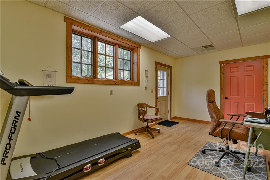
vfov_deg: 73.8
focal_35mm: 16
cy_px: 90
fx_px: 120
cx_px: 135
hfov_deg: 96.7
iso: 1600
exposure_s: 1/250
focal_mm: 16
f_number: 8
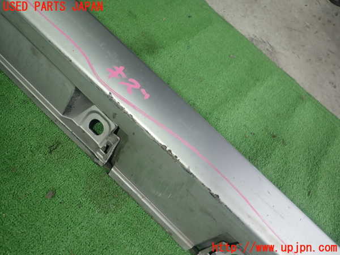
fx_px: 246
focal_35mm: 25
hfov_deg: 69.4
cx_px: 170
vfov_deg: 54.9
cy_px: 128
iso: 160
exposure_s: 1/60
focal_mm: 4.5
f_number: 2
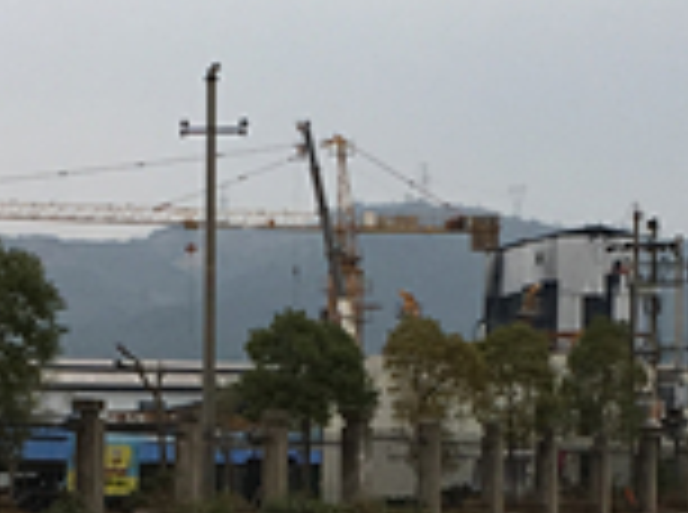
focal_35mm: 152
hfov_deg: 13.0
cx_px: 279
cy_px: 702
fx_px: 3014
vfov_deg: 9.5
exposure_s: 1/203
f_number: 2.2
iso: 25
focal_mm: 4.15
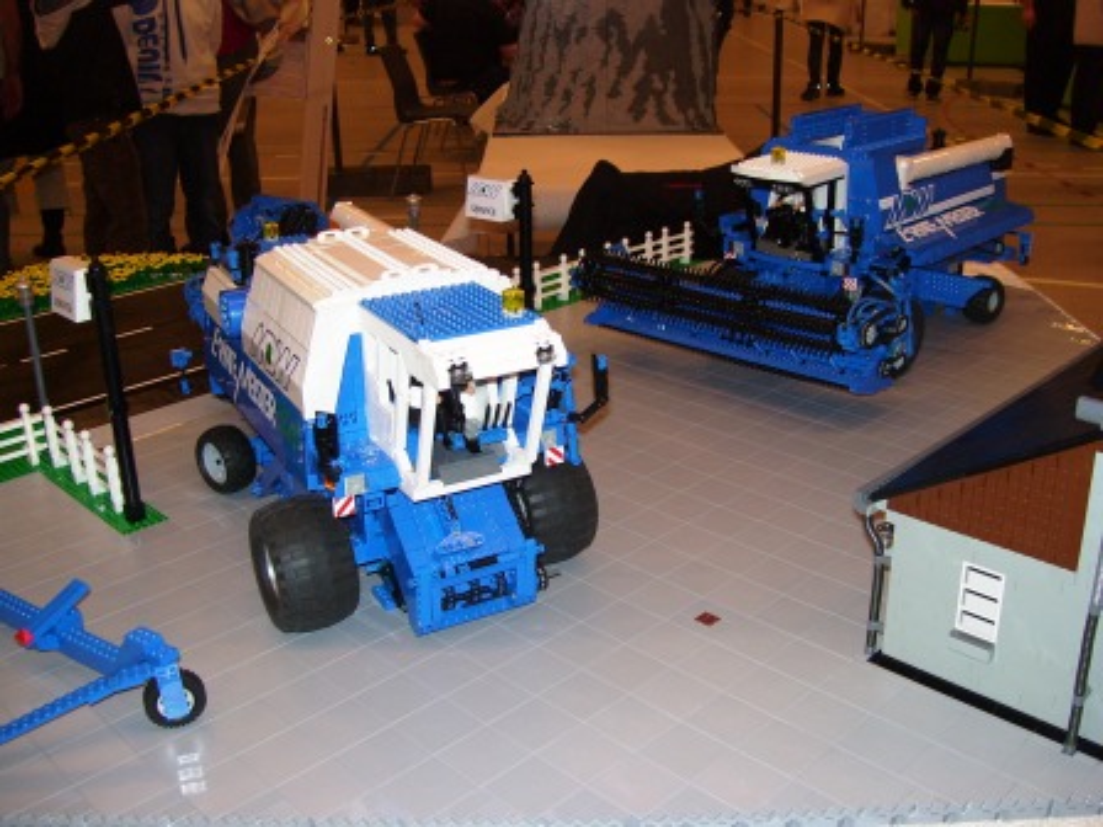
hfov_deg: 51.4
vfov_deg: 39.7
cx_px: 552
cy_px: 414
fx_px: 1147
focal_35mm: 36
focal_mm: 6
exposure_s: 1/60
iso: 80
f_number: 2.7
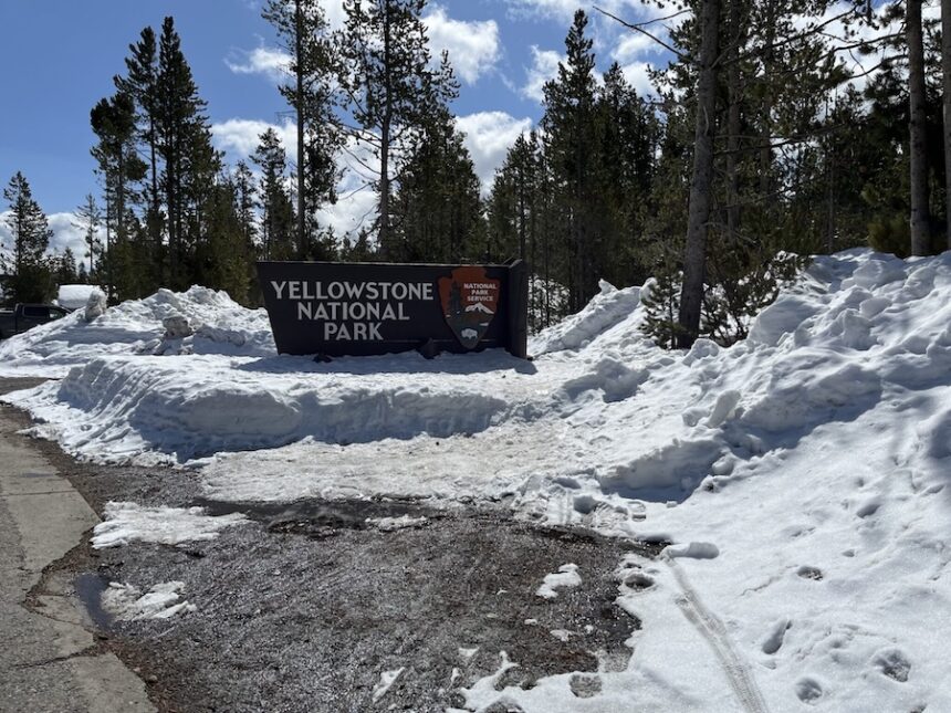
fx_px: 714
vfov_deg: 53.1
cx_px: 476
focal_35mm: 26
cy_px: 356
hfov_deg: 67.3
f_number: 1.6
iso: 50
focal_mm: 5.1
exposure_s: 1/10870
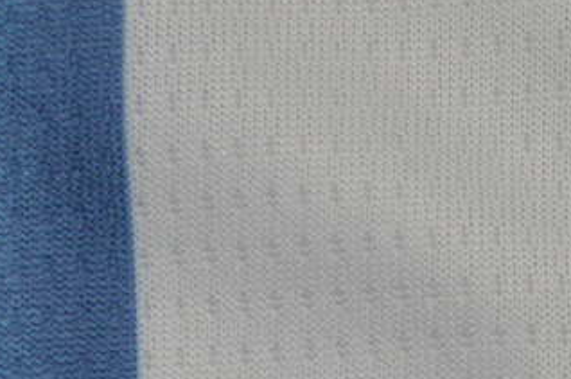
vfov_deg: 2.6
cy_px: 578
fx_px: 8468
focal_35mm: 535
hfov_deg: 3.9
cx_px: 747
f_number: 13
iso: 400
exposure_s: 1/200
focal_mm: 105
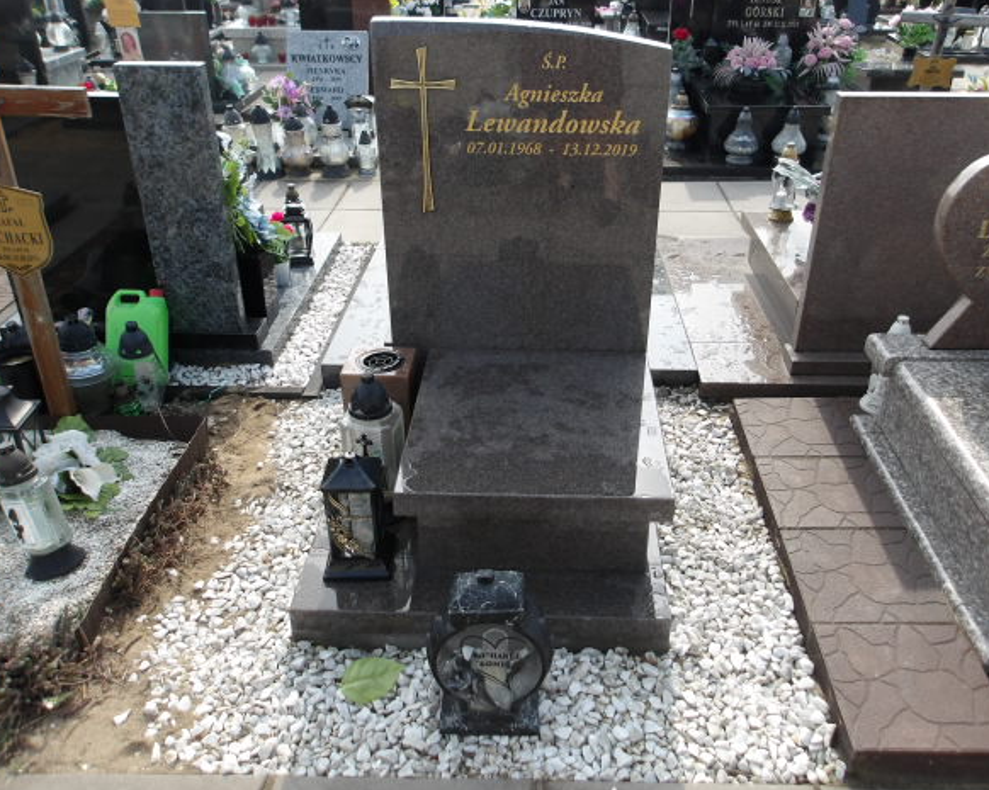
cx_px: 522
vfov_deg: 49.9
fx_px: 848
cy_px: 389
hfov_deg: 60.4
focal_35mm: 29
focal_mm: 4.9
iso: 100
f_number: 3
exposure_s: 1/554
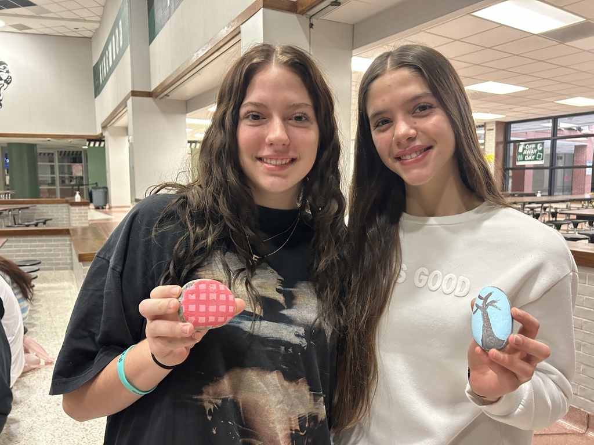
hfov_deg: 67.3
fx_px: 446
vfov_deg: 53.1
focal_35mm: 26
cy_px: 222
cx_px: 297
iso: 400
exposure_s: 1/60
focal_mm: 5.7
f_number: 1.5
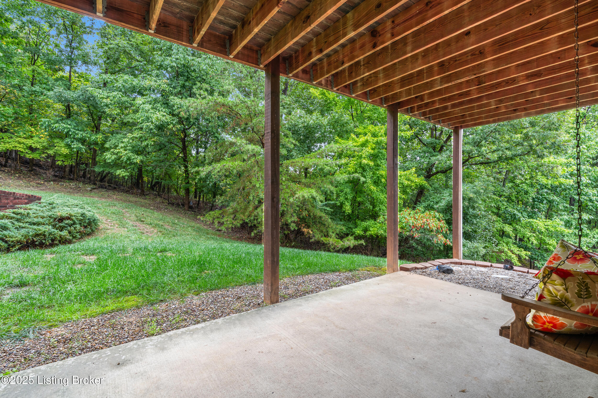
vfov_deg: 73.8
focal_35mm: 16
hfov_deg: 96.7
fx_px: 266
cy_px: 199
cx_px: 299
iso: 400
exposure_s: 1/25
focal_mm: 16
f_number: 10
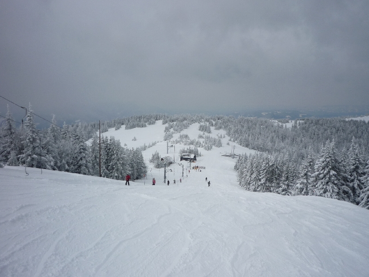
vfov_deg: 44.2
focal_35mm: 32
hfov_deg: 56.8
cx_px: 184
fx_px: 341
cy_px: 138
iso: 100
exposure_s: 1/1000
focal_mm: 5.2
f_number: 6.3
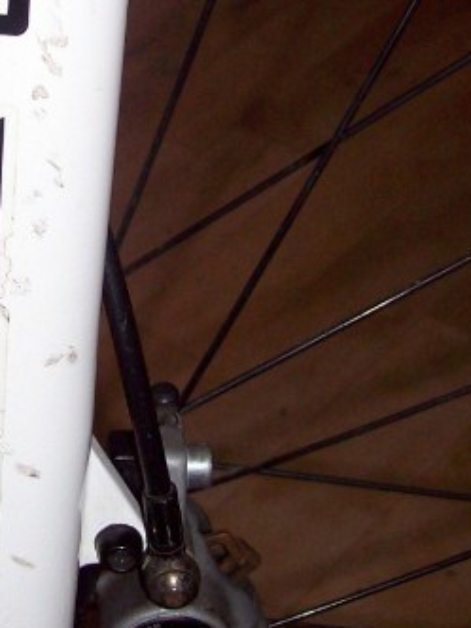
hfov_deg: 17.3
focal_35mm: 84
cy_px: 83
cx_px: 61
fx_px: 1524
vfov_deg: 22.8
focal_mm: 6
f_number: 2.7
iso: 80
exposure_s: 1/64
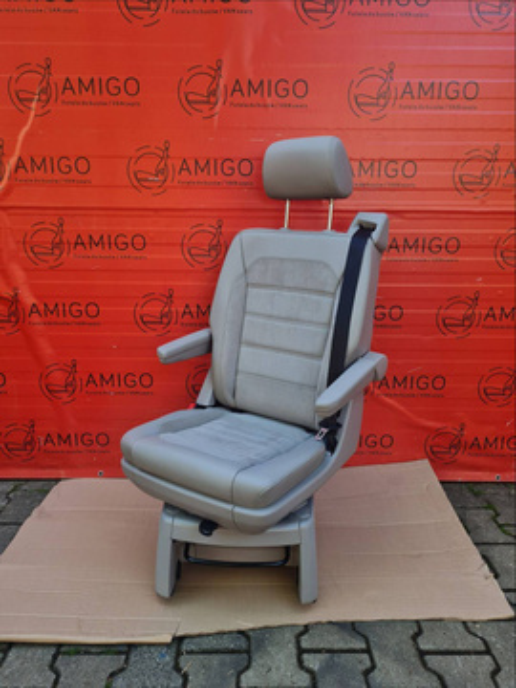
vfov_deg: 67.3
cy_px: 344
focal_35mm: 26
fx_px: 517
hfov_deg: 53.1
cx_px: 258
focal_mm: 5.4
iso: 50
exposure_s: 1/209
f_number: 1.8
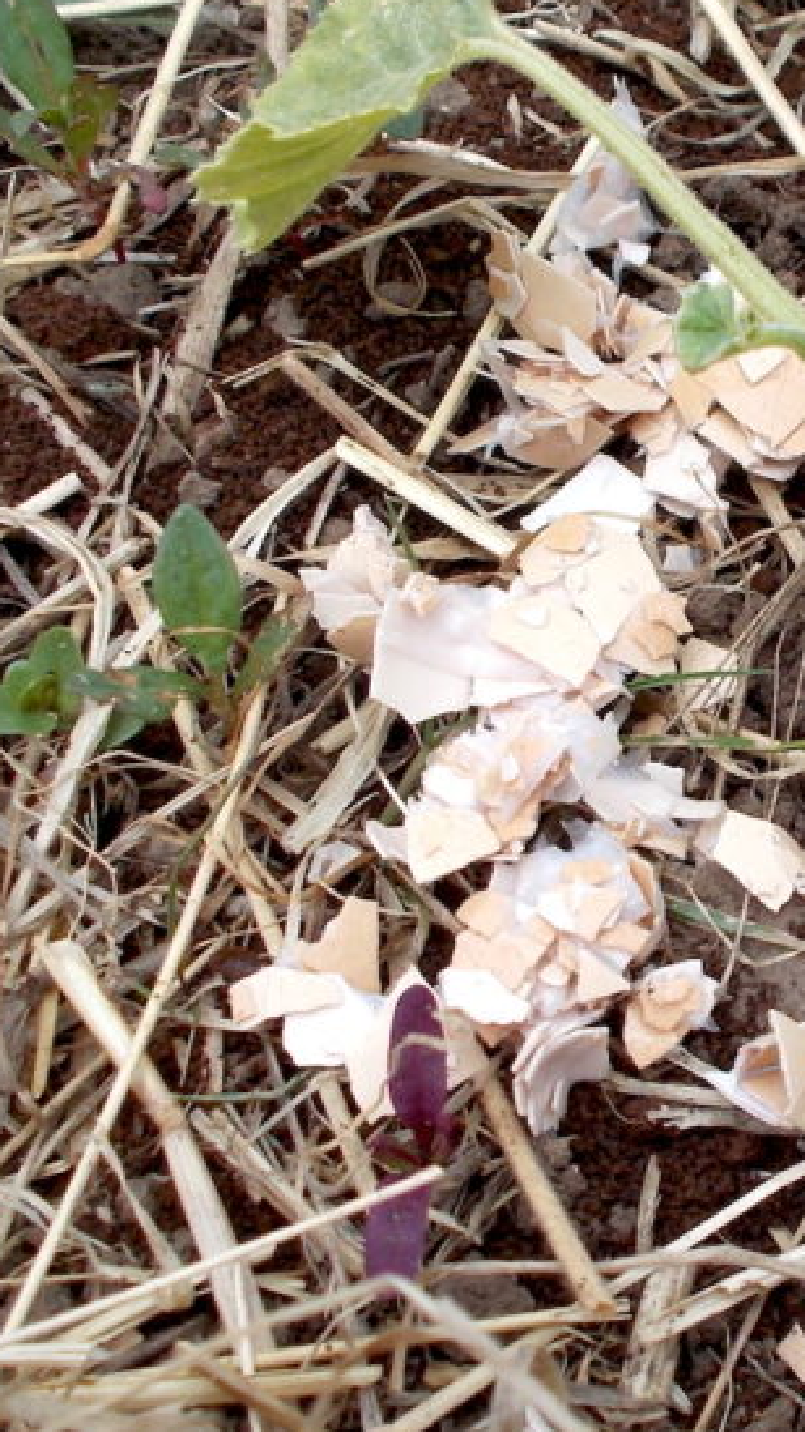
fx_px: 2240
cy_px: 716
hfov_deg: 19.3
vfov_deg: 35.5
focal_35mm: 59
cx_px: 930
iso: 80
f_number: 3.3
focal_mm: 4.1
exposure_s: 1/640
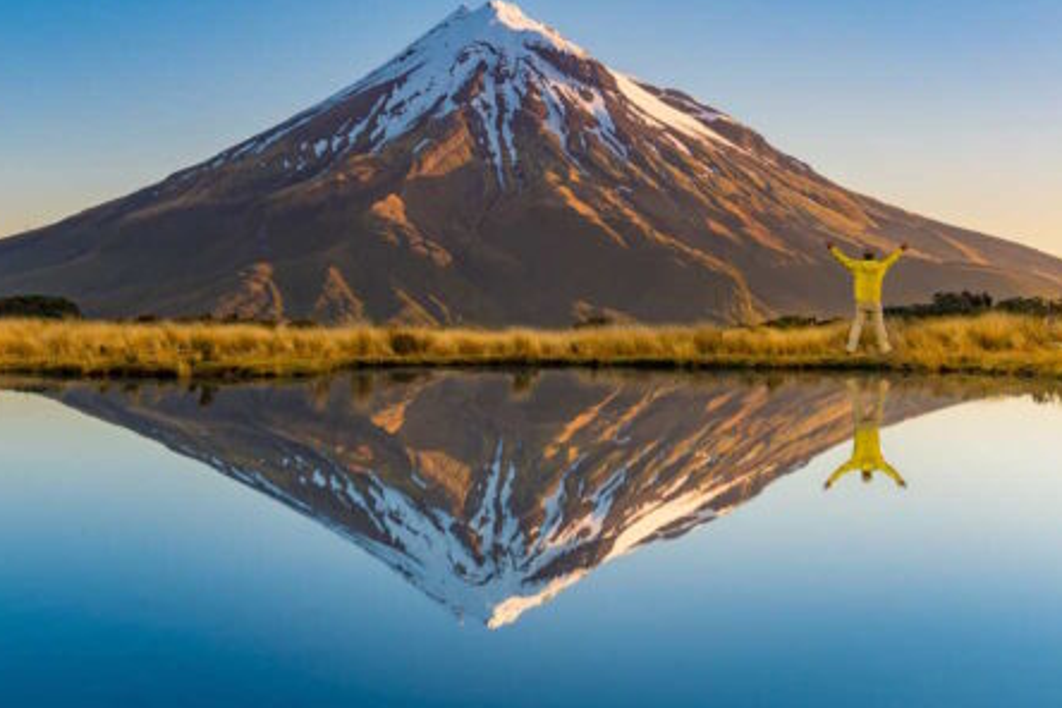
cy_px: 344
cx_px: 474
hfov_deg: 36.8
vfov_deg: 25.1
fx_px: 1593
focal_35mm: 54
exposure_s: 1/5
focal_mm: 27
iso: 100
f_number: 11
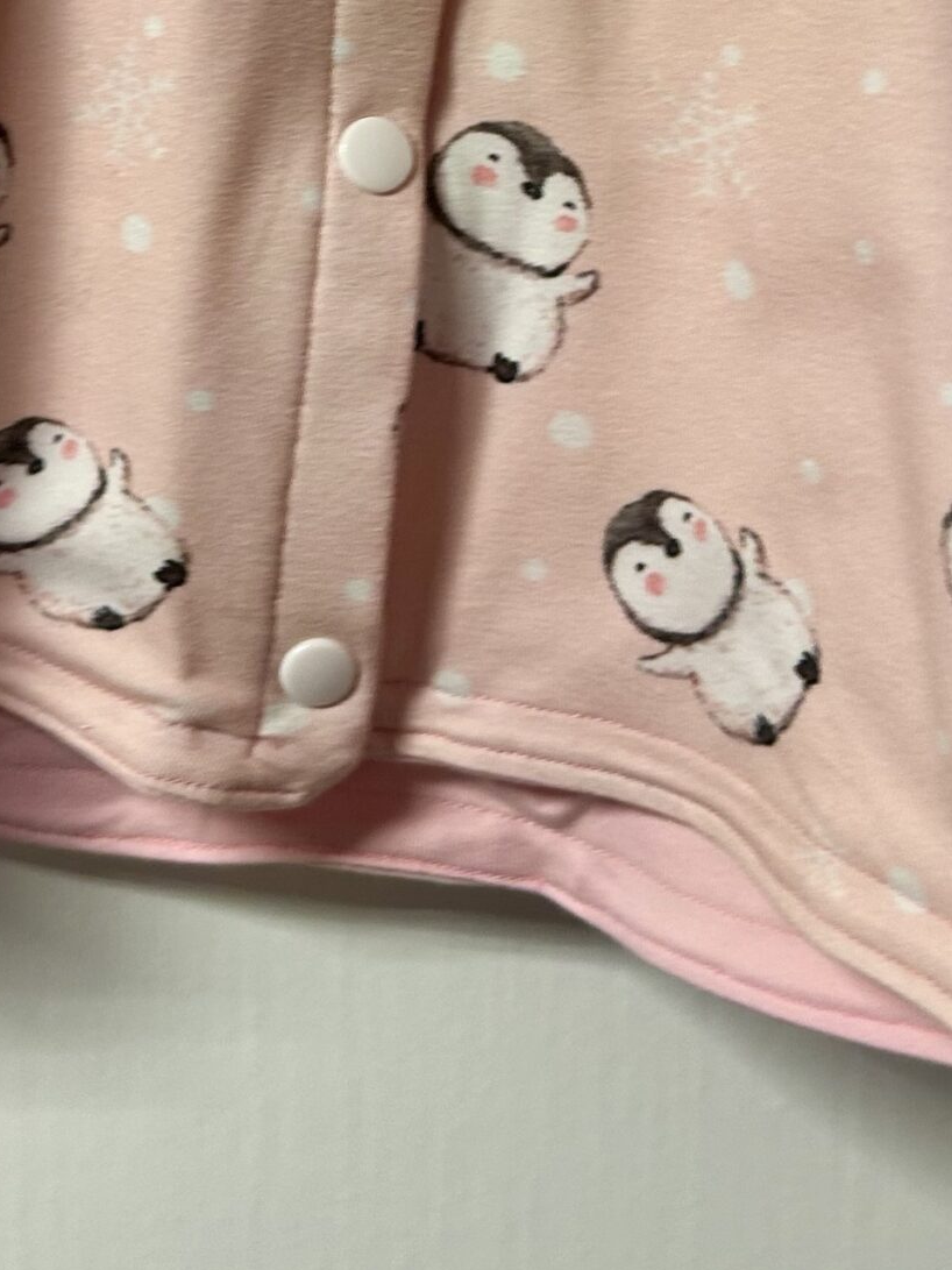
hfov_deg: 23.9
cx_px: 340
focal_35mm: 61
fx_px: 2237
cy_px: 37
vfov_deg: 29.8
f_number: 1.5
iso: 100
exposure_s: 1/50
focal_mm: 5.7
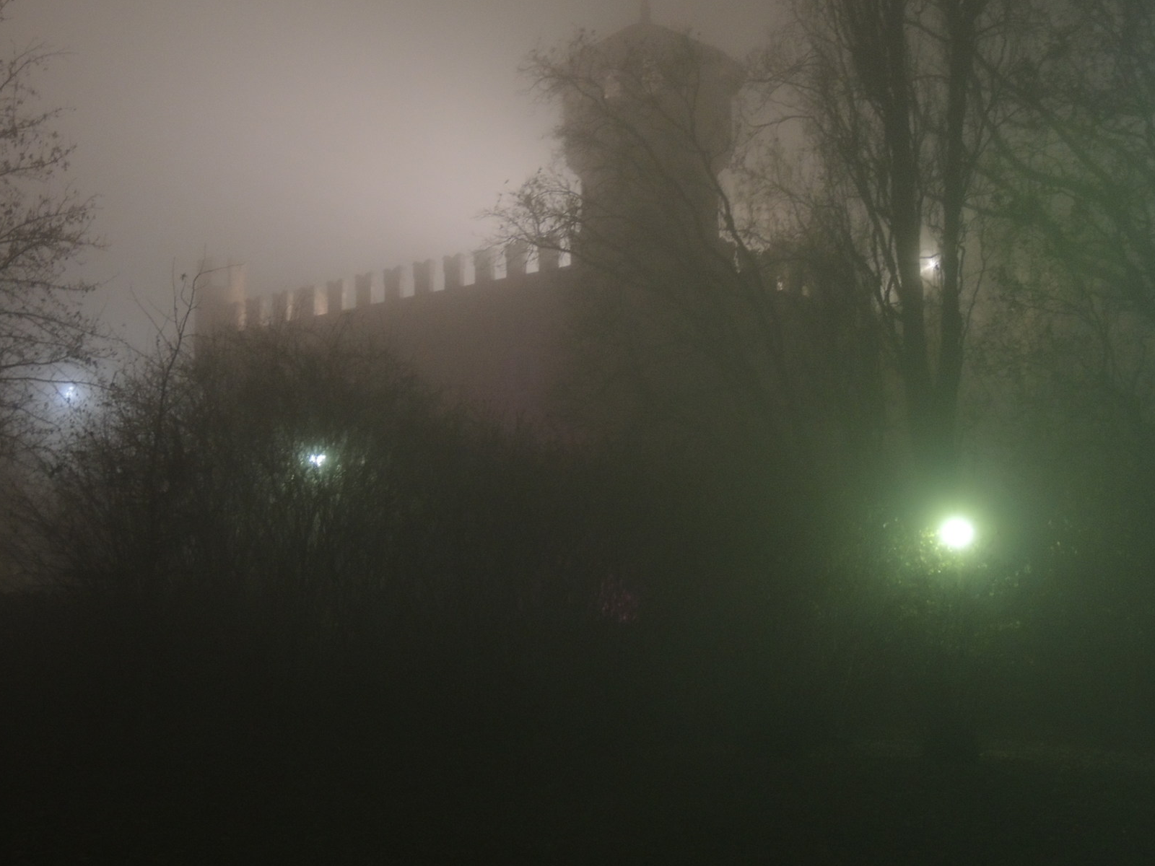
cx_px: 608
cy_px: 271
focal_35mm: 57
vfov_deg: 25.5
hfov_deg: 33.8
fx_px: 1902
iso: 1100
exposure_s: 1/15
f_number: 2.2
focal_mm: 8.2
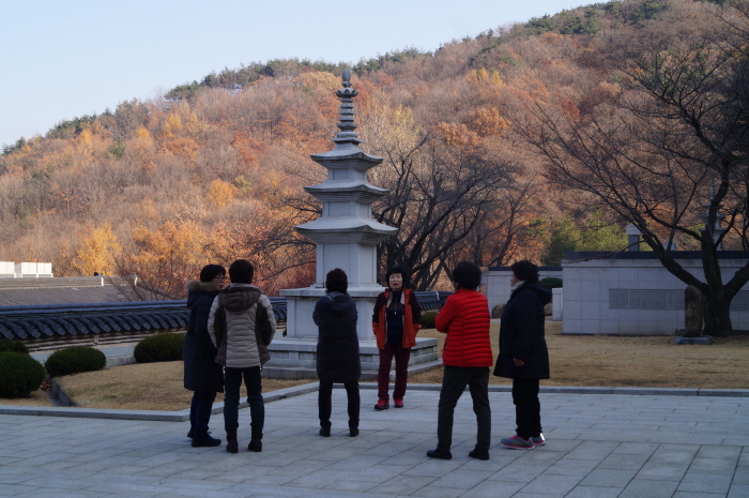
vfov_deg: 31.8
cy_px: 249
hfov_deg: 46.4
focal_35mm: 42
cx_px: 374
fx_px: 873
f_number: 9
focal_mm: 28
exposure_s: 1/80
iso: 100
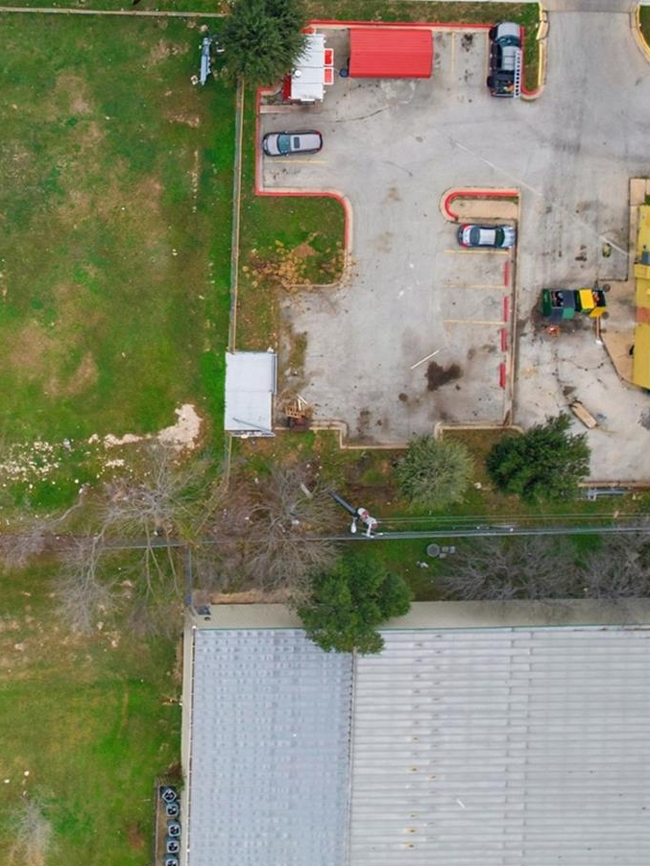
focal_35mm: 48
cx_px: -2
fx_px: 1201
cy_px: 217
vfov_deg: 38.6
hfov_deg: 28.4
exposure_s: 1/30
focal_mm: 8.4
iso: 100
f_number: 2.8
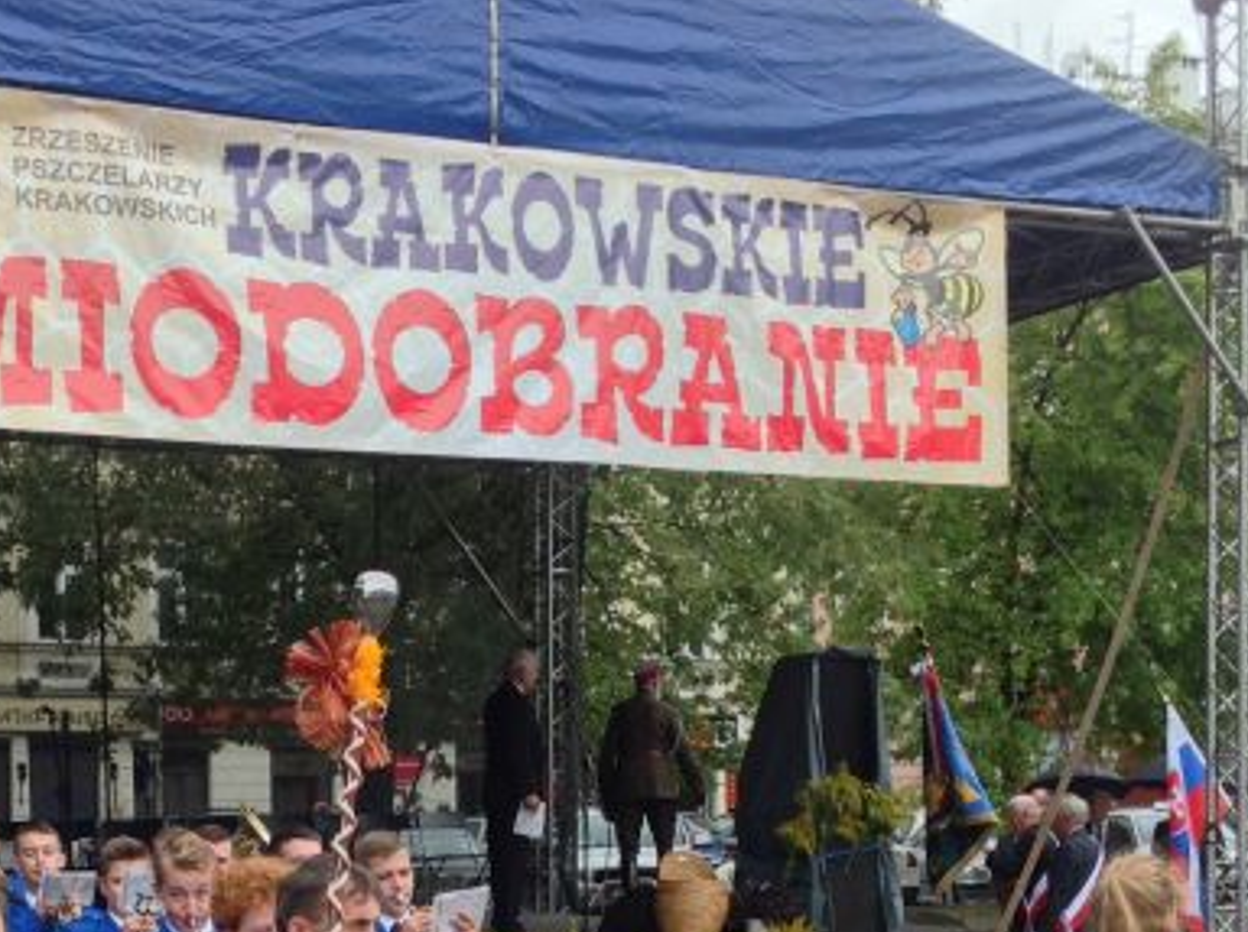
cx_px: 422
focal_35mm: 73
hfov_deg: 26.6
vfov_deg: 19.6
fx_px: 2629
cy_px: 890
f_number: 2.4
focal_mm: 4.28
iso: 50
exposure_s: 1/211
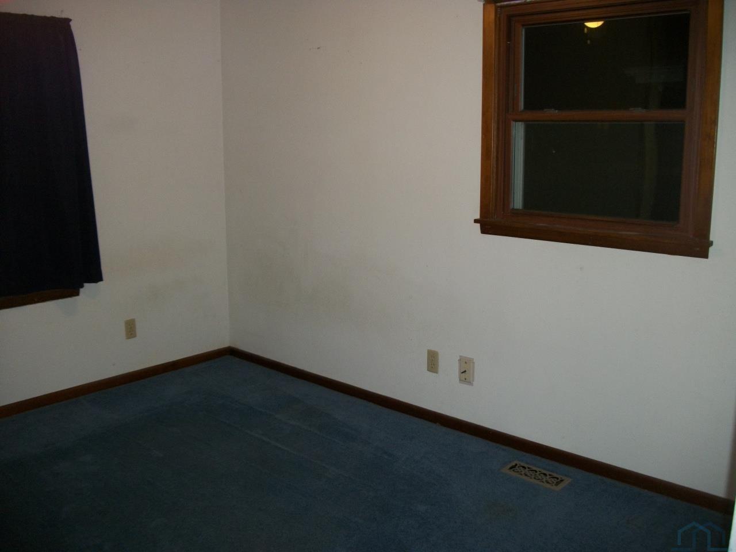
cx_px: 368
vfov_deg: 44.2
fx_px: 680
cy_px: 276
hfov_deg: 56.8
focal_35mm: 32
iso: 160
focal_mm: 5.7
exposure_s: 1/30
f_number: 2.9
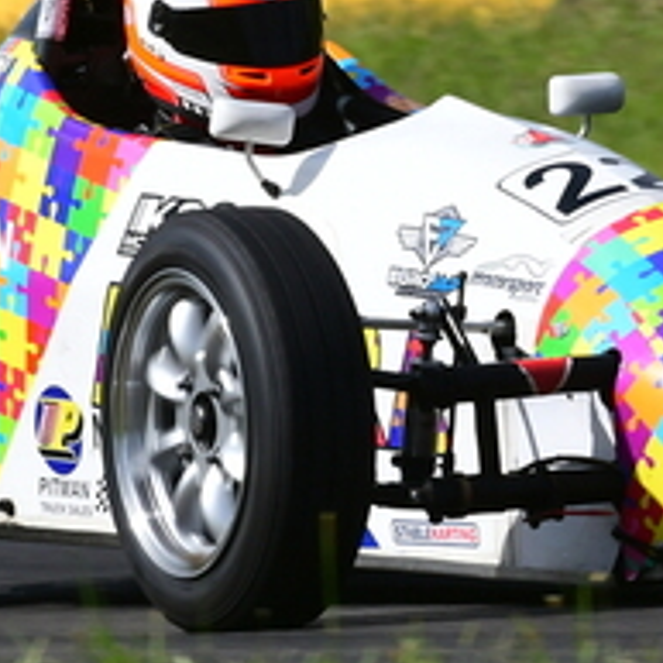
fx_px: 35407
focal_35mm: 1634
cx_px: 323
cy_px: 64
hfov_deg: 1.1
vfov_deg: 1.1
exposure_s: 1/640
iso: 320
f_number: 11
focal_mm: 310
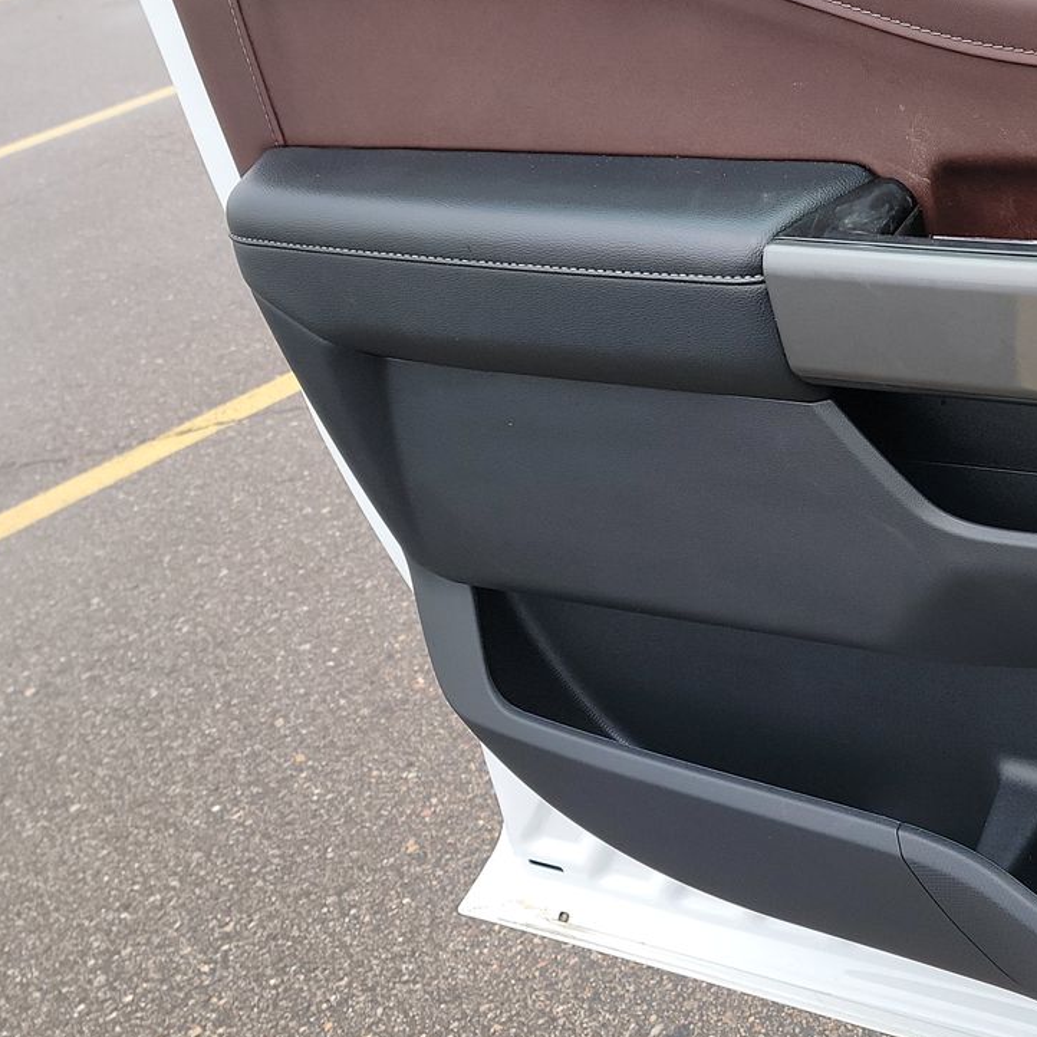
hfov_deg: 33.5
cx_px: 998
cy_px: 392
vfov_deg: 35.9
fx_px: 1593
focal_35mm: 47
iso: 72
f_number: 1.8
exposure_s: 1/119
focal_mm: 6.7
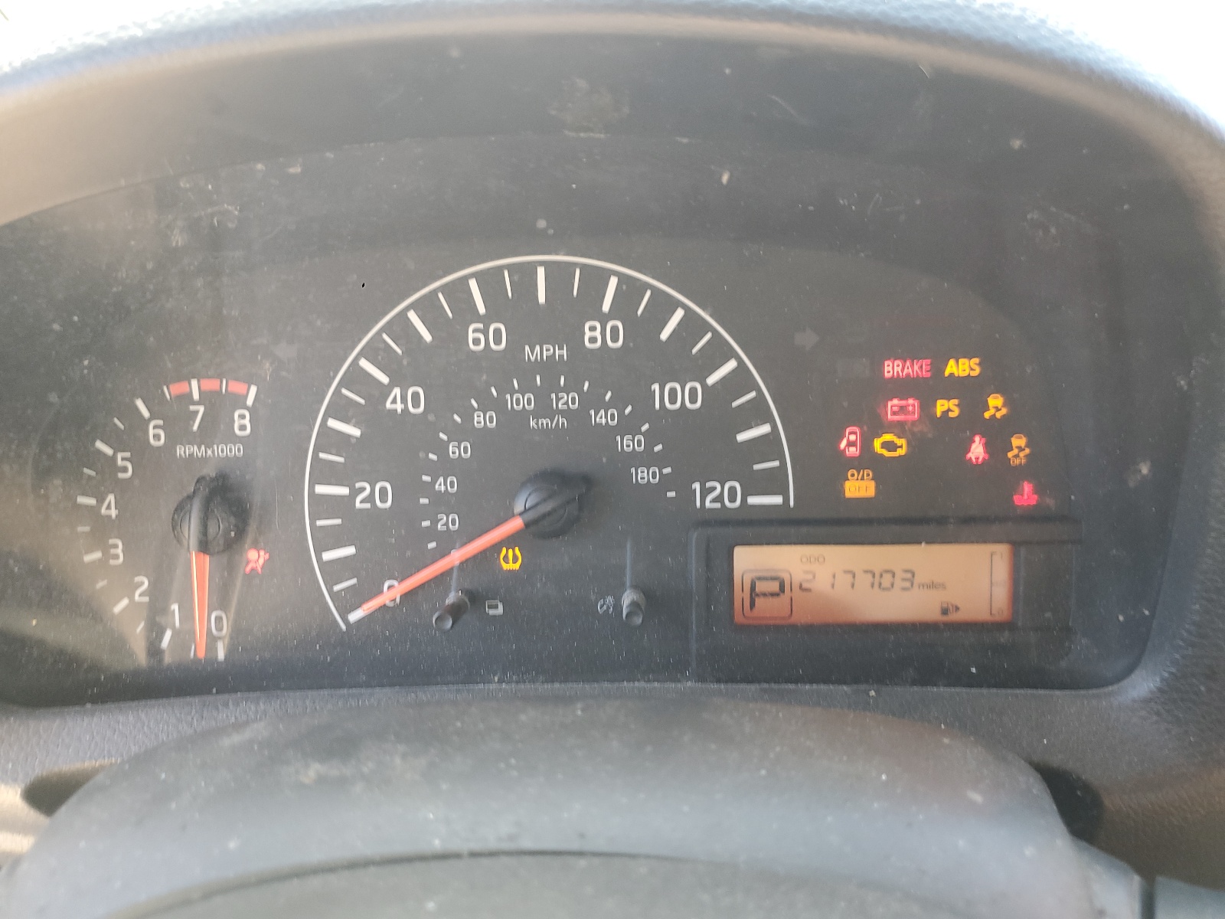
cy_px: 460
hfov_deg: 67.3
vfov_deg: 53.1
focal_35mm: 26
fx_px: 920
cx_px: 612
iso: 65
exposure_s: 1/60.2
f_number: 1.5
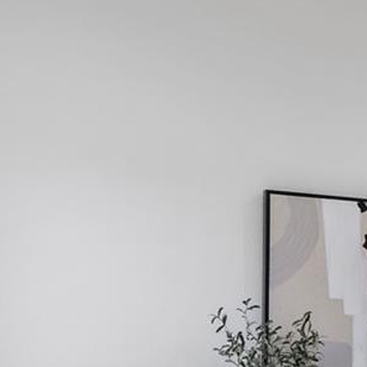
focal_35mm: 94
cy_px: 366
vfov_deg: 18.0
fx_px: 1128
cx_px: 821
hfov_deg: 14.1
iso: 200
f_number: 9
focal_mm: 16
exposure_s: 1/1.25
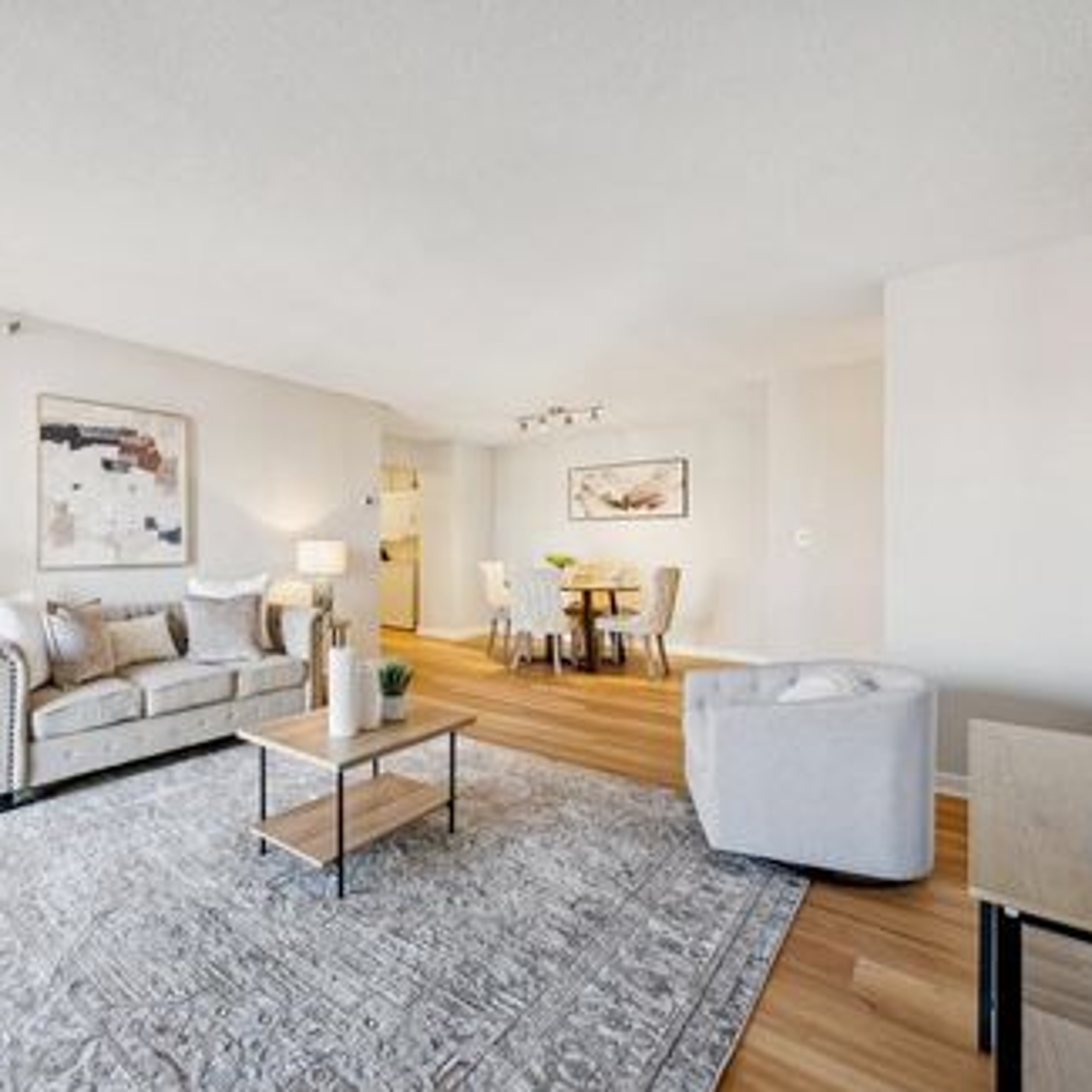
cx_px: 296
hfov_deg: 78.7
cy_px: 554
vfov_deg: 84.0
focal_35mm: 17
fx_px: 607
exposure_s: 1/25
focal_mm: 13
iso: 640
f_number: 7.1
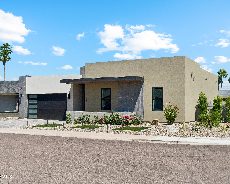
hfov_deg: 44.8
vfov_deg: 36.5
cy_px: 92
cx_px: 120
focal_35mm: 41
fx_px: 279
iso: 400
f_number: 8
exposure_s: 1/2000
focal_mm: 24
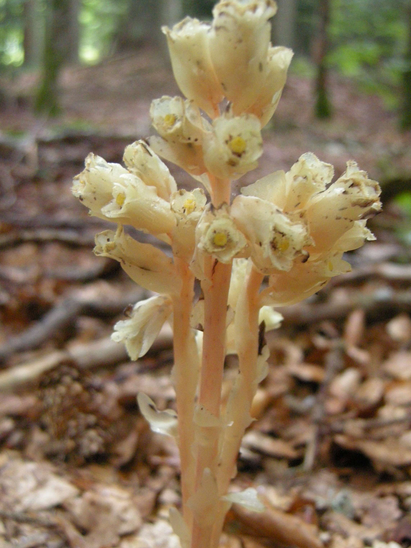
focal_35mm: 46
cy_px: 316
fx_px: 728
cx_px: 221
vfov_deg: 41.1
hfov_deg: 31.5
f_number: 2.7
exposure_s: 1/33.8
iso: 400
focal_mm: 7.5
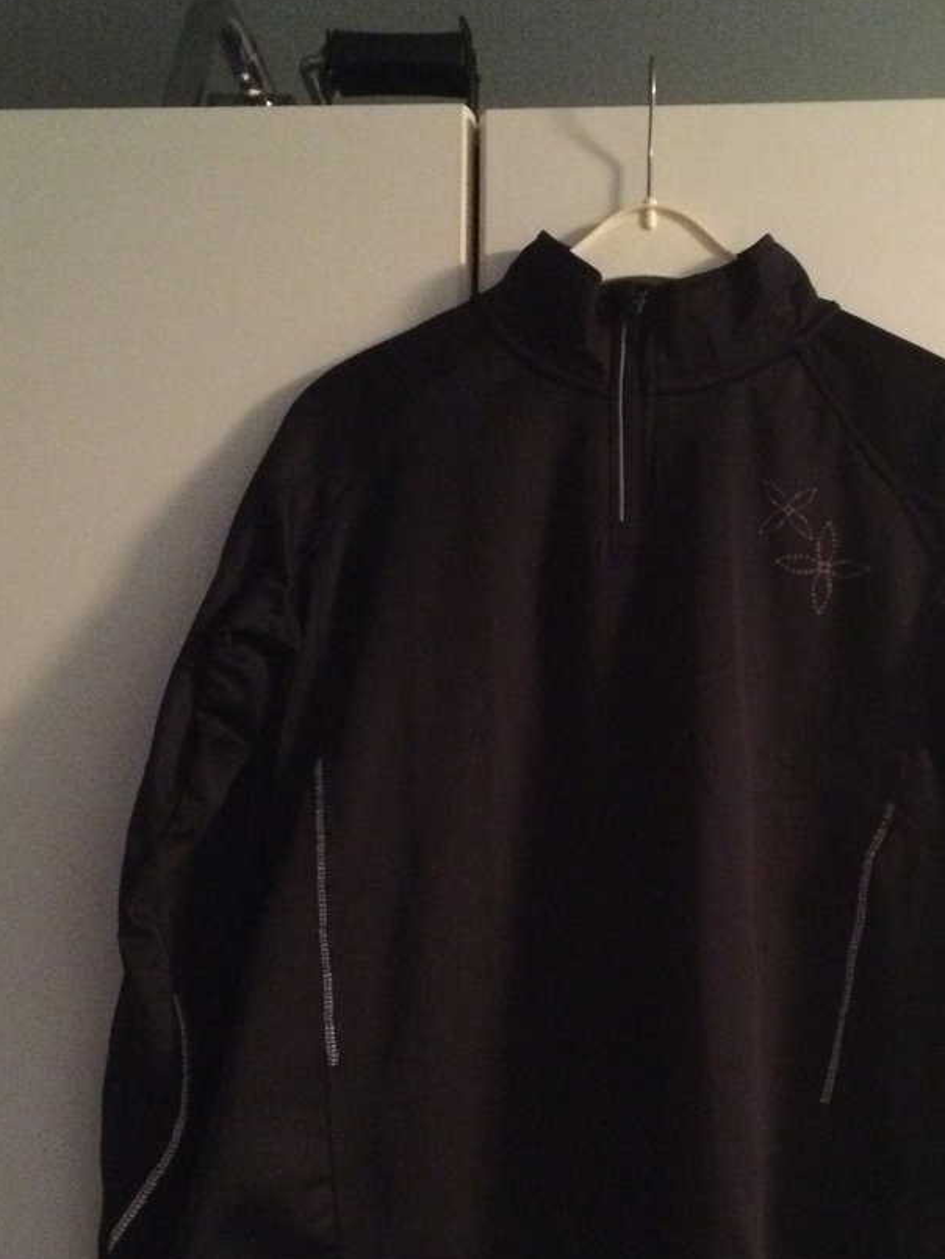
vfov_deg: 39.4
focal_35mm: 48
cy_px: 783
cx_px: 651
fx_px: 1747
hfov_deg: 30.0
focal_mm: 4.15
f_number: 2.2
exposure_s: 1/17
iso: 500
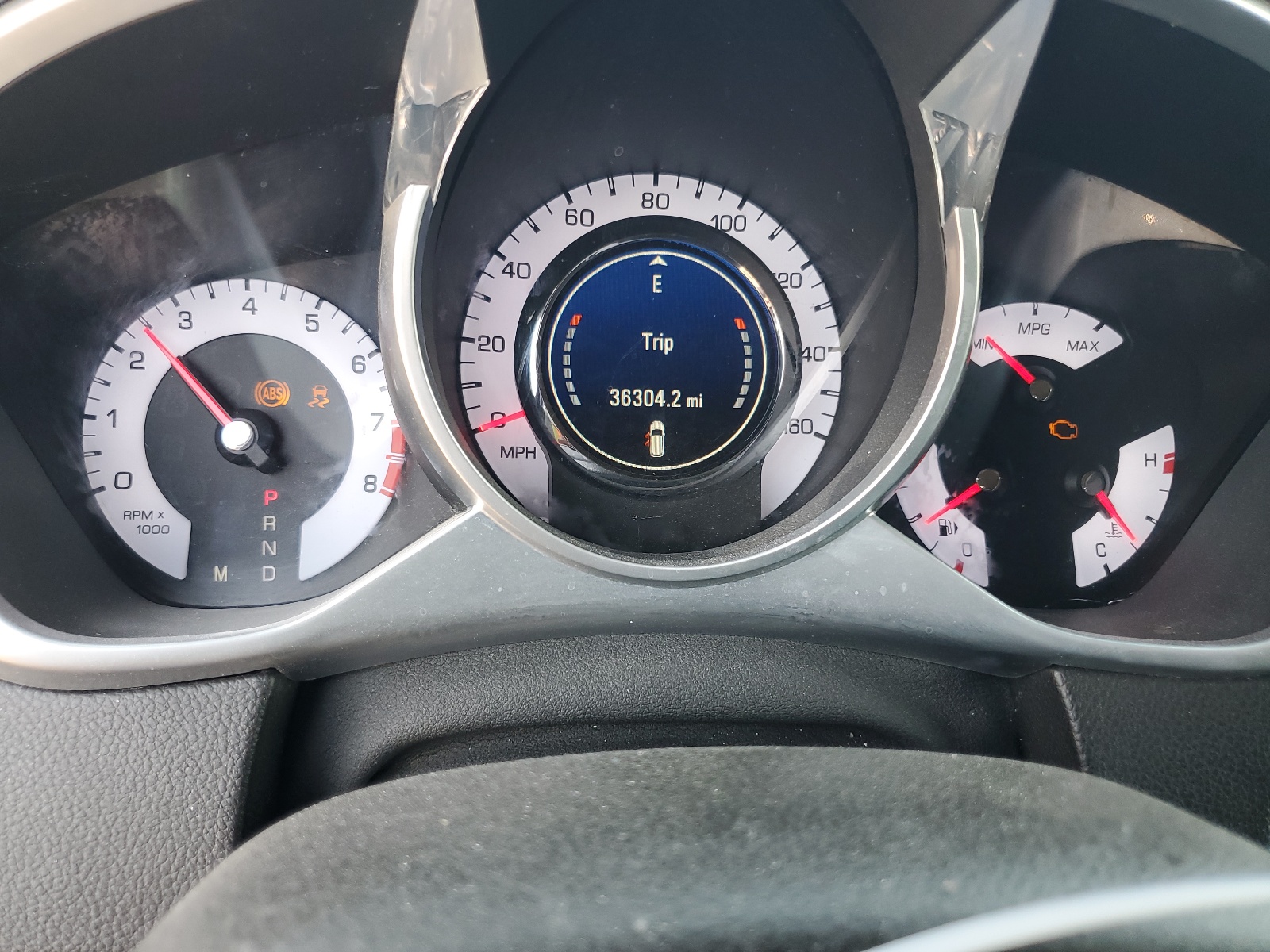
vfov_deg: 53.1
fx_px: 954
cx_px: 635
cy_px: 476
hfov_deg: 67.3
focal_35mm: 26
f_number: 1.5
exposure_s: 1/120
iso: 63
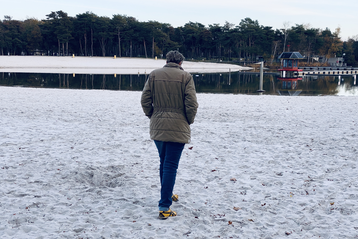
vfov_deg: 24.6
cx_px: 177
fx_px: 547
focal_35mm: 55
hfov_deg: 36.2
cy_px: 136
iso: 20
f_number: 2
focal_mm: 6
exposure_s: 1/202
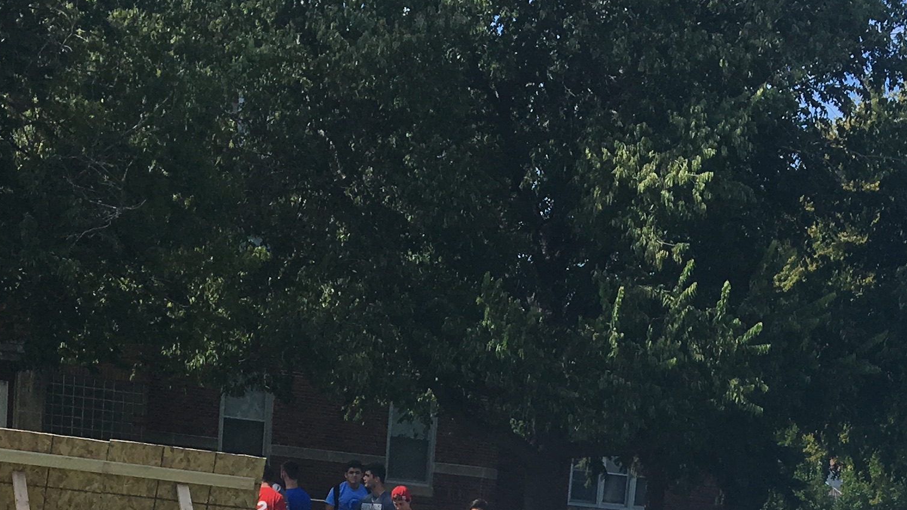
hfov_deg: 25.2
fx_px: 2020
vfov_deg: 13.3
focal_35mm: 84
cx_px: 566
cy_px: 843
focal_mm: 4.15
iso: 25
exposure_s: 1/1241
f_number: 2.2
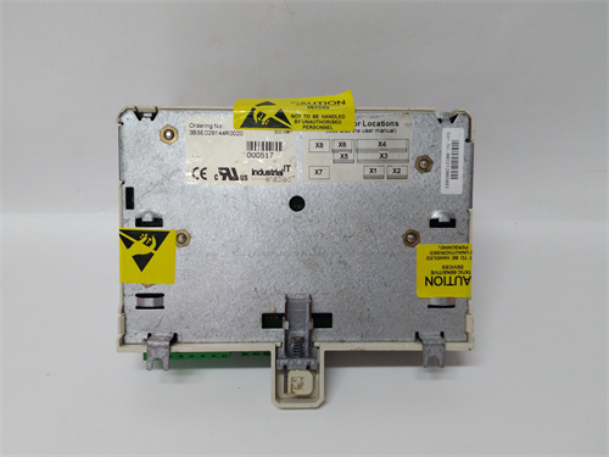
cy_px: 228
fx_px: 475
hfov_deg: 65.3
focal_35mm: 27
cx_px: 304
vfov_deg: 51.4
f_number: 2
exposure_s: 1/33
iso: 157
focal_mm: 3.79
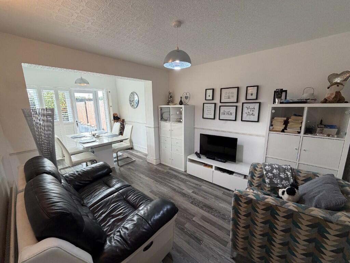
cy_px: 132
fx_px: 142
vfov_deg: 85.7
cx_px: 175
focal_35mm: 14
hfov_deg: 102.1
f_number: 2.2
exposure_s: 1/100
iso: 250
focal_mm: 2.22
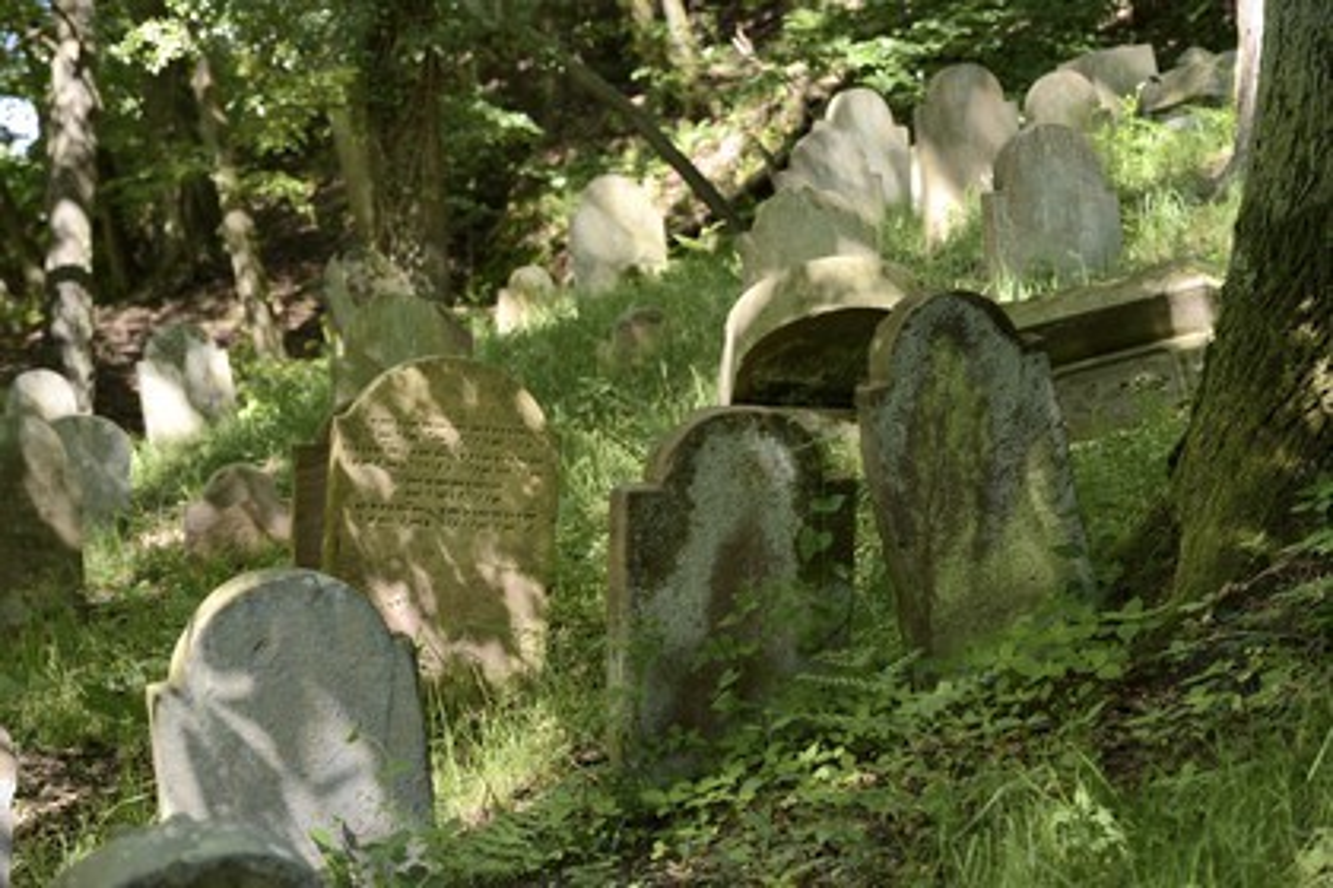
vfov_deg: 13.0
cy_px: 444
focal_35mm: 105
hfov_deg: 19.5
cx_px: 666
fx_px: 3888
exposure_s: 1/125
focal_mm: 105
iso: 800
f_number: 6.3
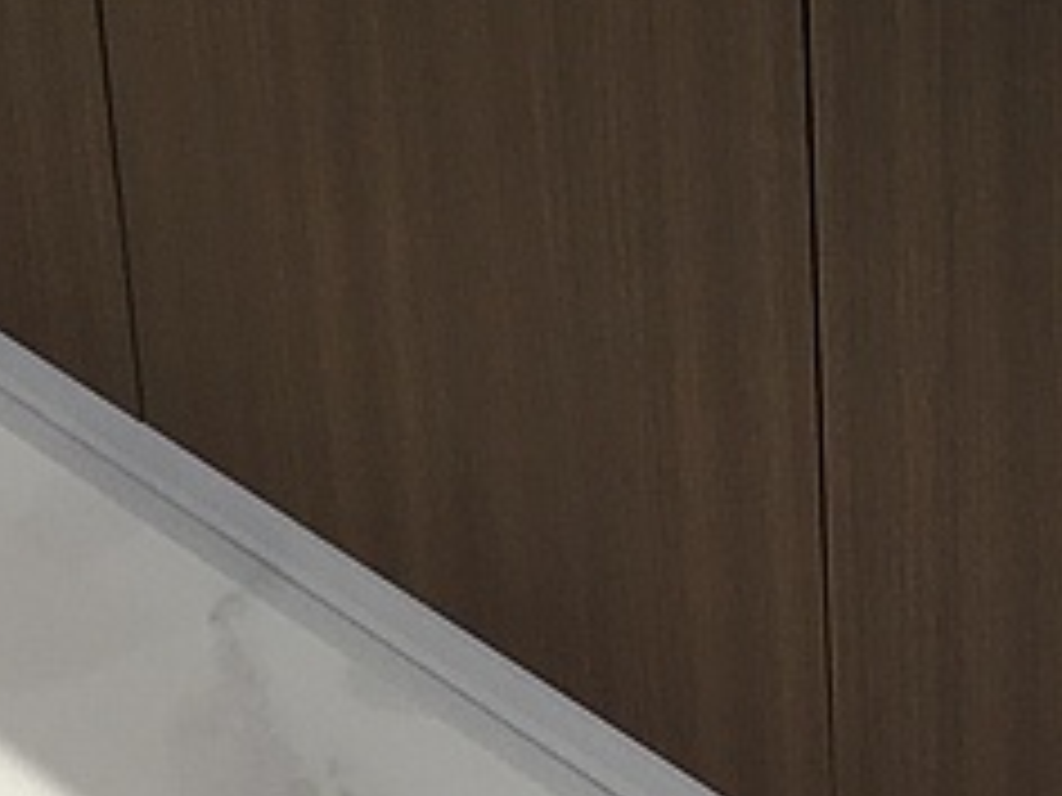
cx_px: 1098
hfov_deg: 12.4
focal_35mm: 157
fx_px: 4817
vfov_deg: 8.9
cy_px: -783
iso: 25
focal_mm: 4.15
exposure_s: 1/50
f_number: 2.2
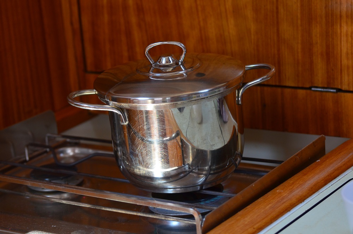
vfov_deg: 13.0
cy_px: 117
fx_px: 1027
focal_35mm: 105
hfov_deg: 19.5
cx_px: 176
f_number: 4.5
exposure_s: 1/250
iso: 400
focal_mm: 70
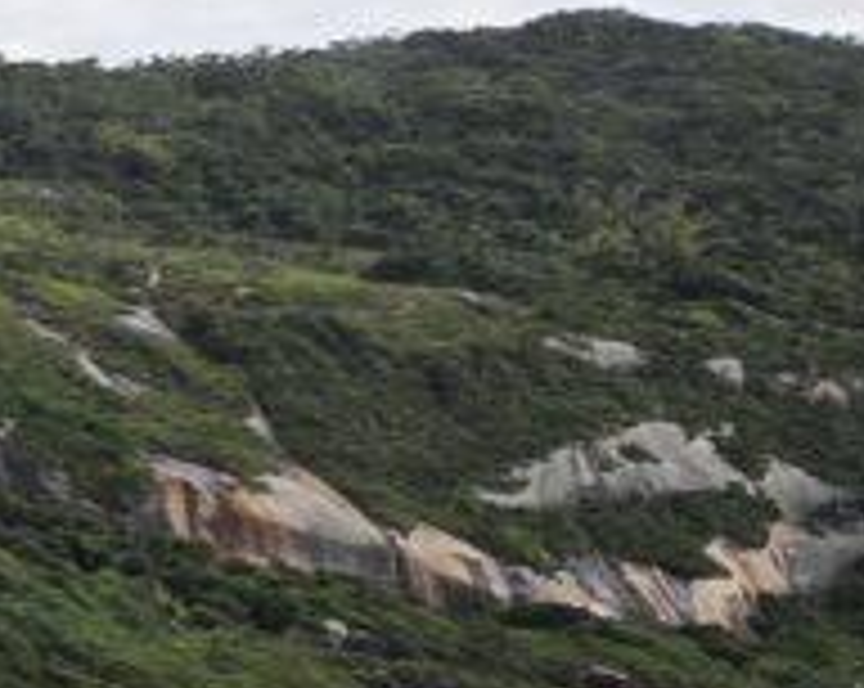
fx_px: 3064
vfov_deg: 12.2
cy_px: 1052
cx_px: -1269
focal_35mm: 120
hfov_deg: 12.3
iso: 80
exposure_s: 1/4663
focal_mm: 5.4
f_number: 1.8
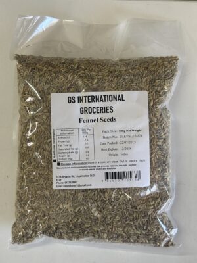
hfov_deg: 28.0
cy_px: 132
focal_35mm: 52
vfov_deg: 36.8
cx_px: 98
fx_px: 395
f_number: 1.6
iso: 50
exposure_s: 1/50
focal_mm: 5.96
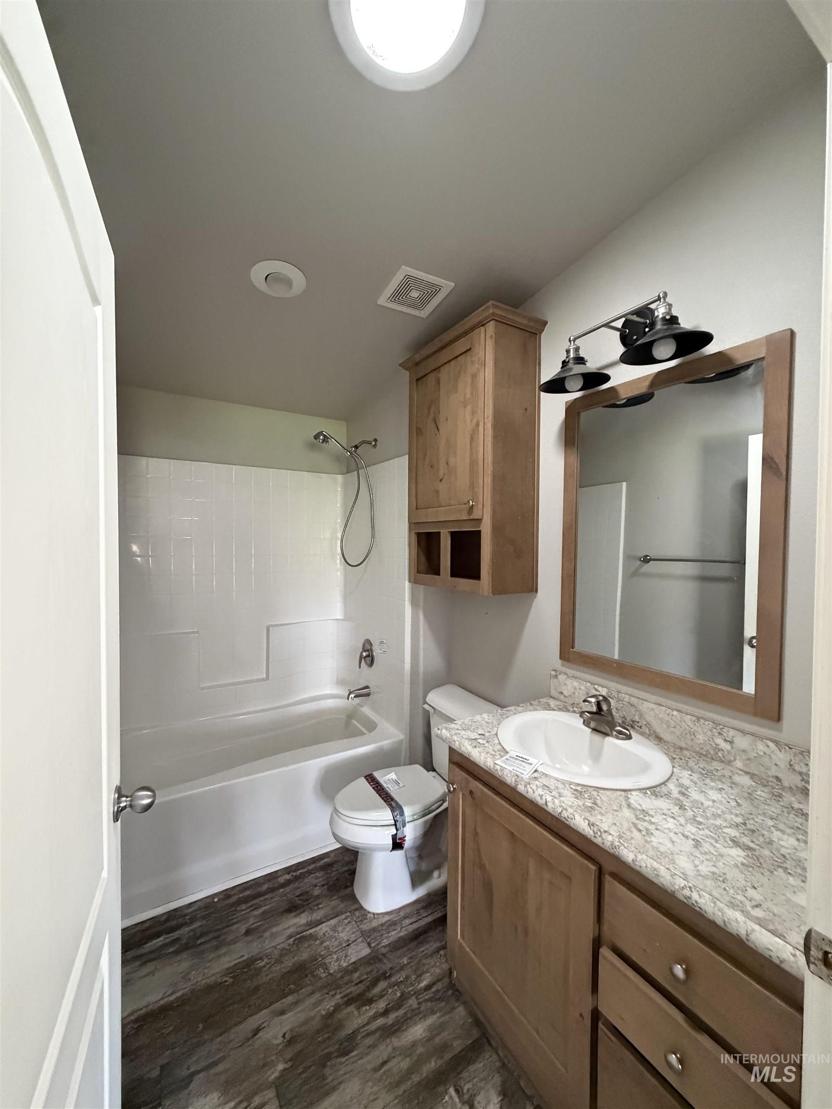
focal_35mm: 14
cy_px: 554
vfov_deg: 102.1
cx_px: 416
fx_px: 449
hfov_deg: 85.7
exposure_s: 1/60
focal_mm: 2.22
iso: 800
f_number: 2.2
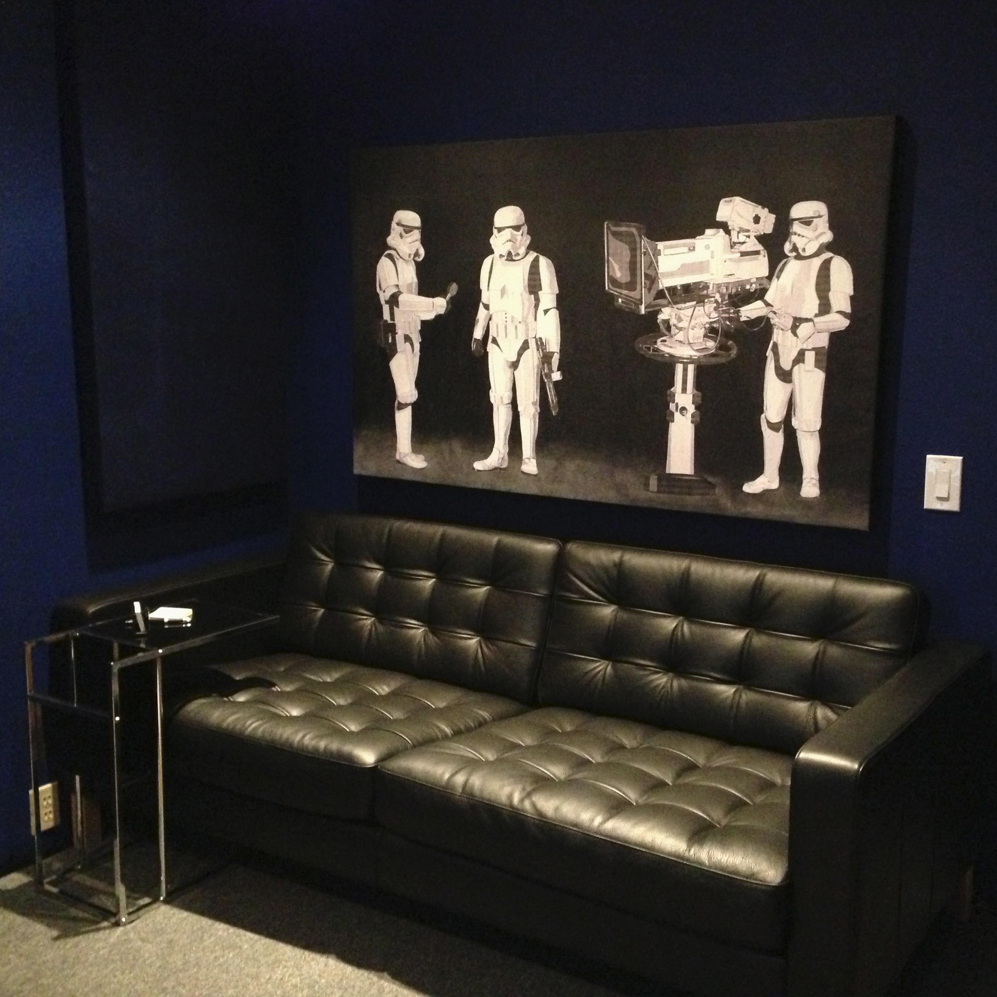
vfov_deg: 42.8
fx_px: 1271
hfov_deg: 42.8
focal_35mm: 39
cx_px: 562
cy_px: 498
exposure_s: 1/15
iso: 800
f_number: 2.4
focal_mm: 4.13
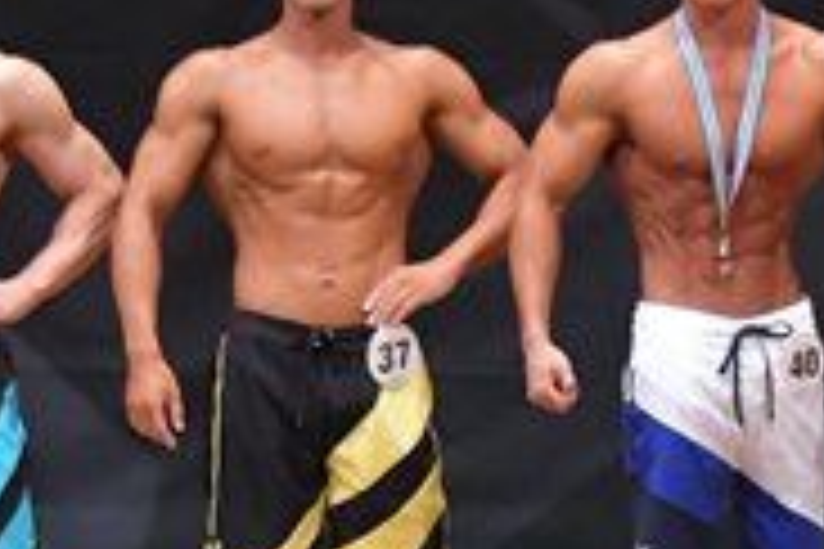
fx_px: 14510
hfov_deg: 3.2
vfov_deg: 2.2
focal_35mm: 634
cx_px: 1114
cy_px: 400
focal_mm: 100
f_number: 5.6
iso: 6400
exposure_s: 1/400
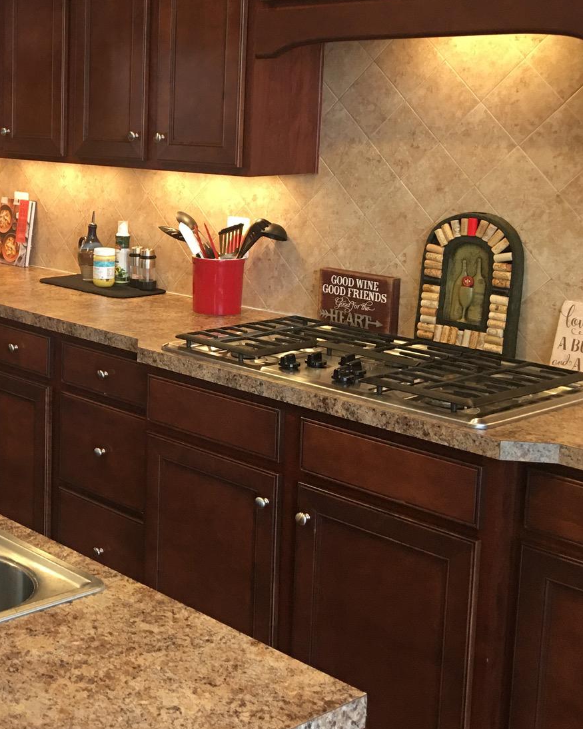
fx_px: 1143
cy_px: 253
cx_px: -45
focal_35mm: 53
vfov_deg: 35.1
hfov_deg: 26.5
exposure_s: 1/15
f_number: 2.2
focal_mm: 4.15
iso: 50
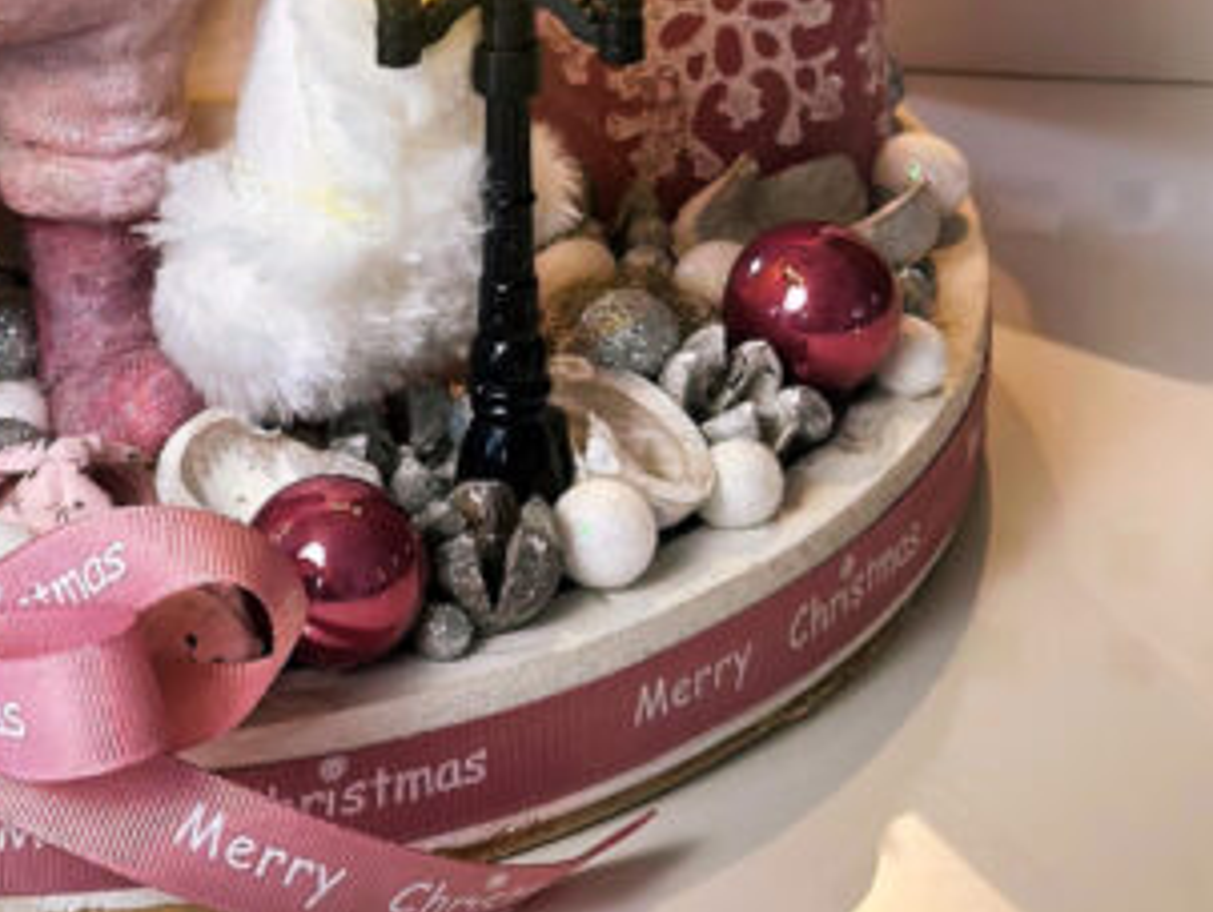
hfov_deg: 15.3
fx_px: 4454
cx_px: 52
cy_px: -12
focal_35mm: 127
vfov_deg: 11.6
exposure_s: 1/100
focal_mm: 6.86
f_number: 1.78
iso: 80
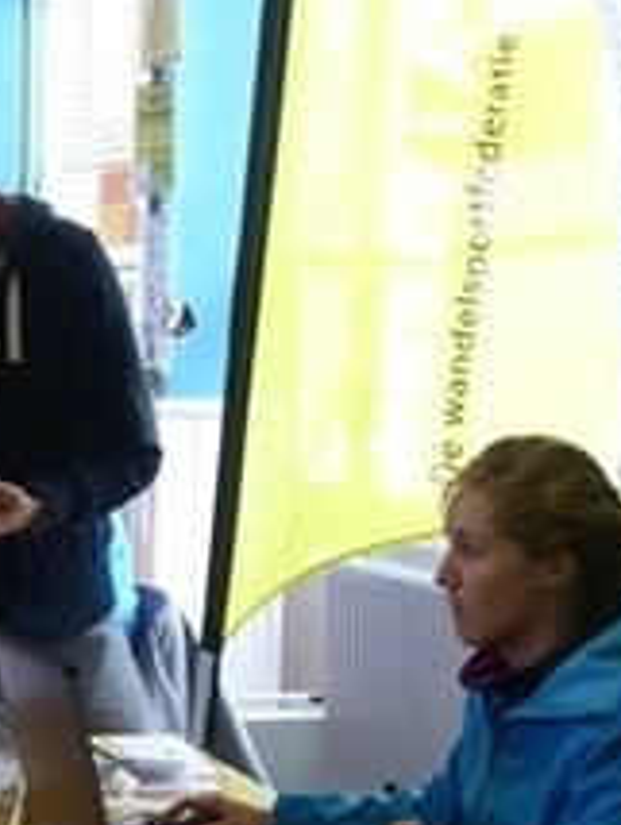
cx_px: 559
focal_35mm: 112
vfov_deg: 17.2
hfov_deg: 13.1
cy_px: 775
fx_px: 2674
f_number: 3.1
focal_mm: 7.3
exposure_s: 1/60
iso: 320
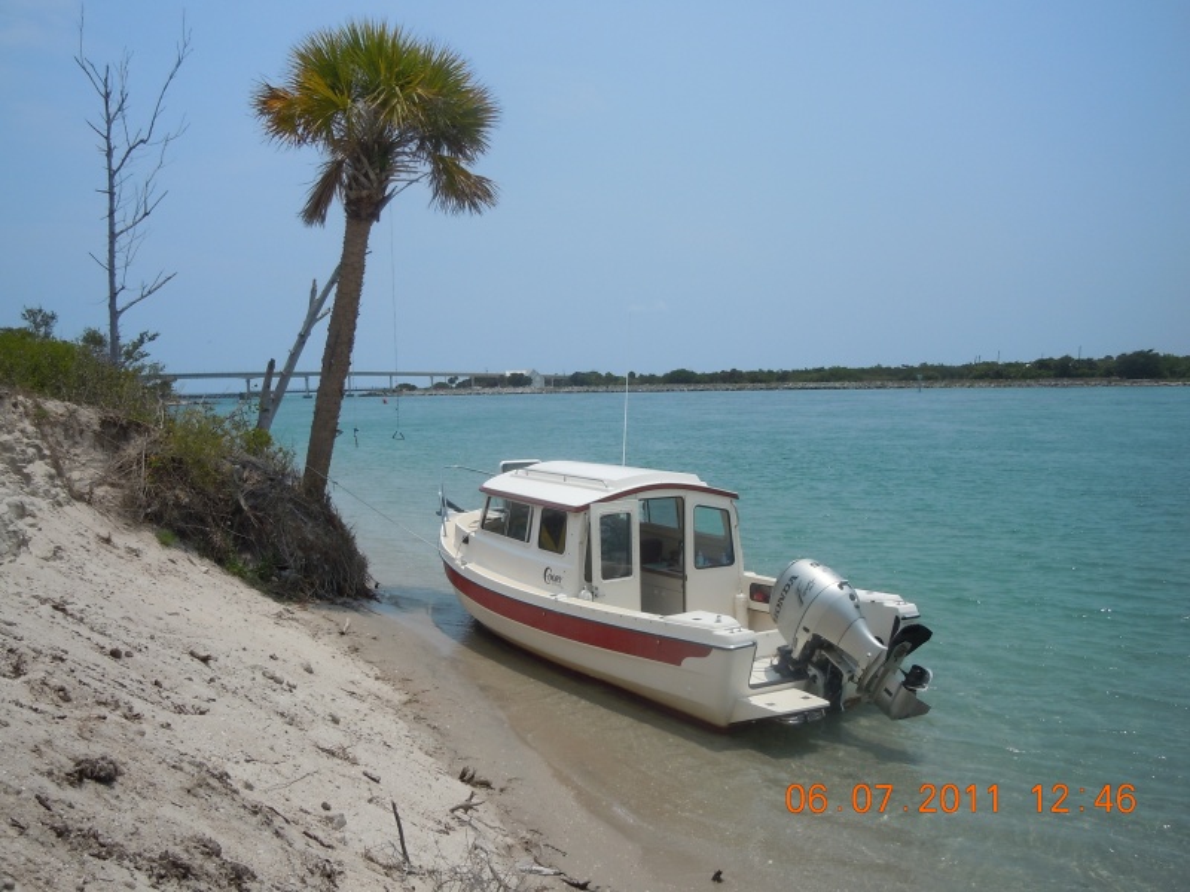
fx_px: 1134
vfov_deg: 42.9
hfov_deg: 55.4
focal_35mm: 33
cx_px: 595
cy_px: 446
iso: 100
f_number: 8
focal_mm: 5.9
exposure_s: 1/500
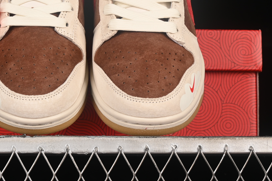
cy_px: 42
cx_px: 89
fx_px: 959
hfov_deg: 16.1
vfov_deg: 10.8
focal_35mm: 127
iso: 160
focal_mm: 50
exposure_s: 1/80
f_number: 8
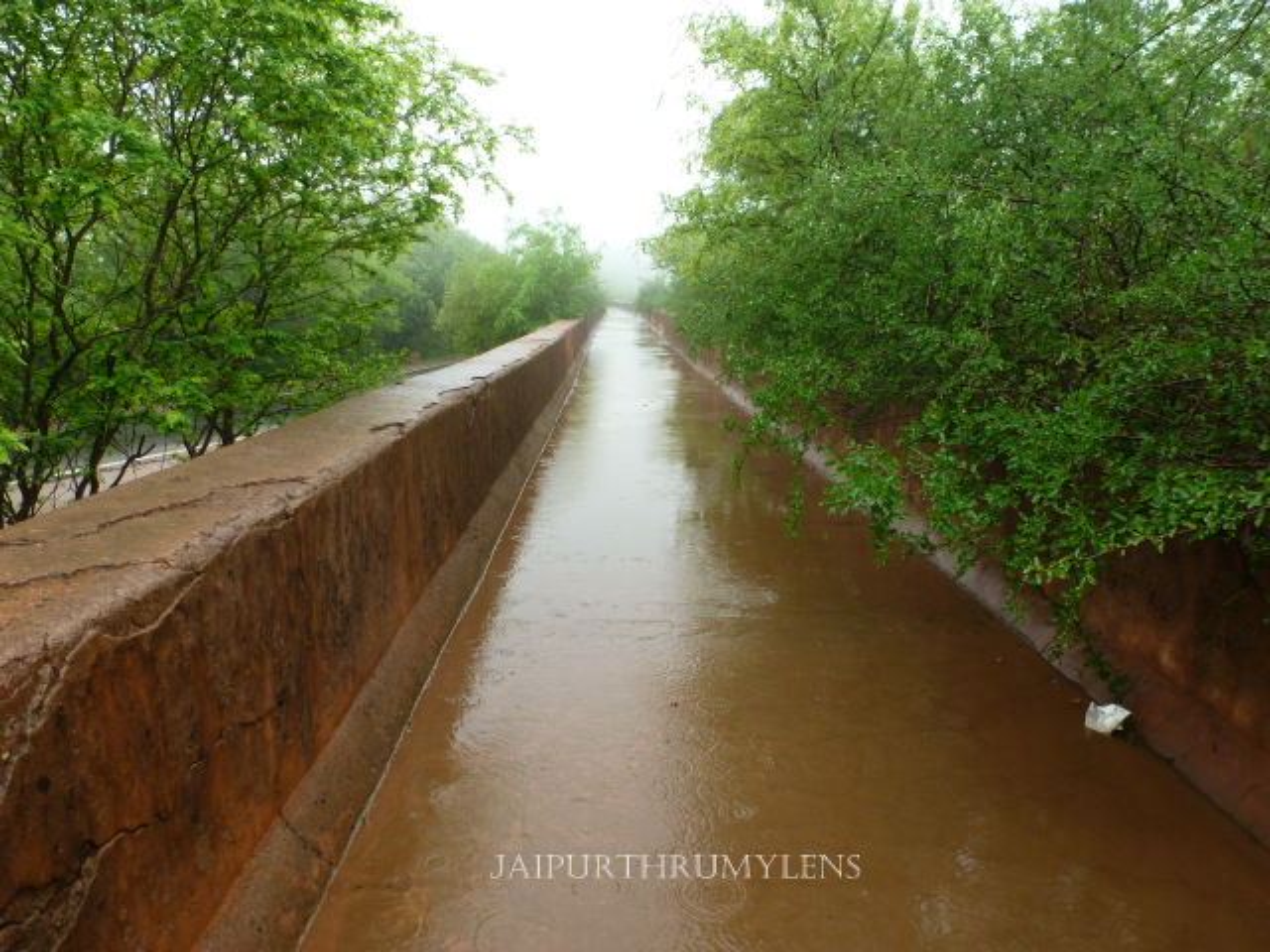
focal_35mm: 24
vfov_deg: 56.8
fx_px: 881
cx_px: 635
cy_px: 476
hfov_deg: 71.6
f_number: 3.3
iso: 100
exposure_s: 1/60
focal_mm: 4.3
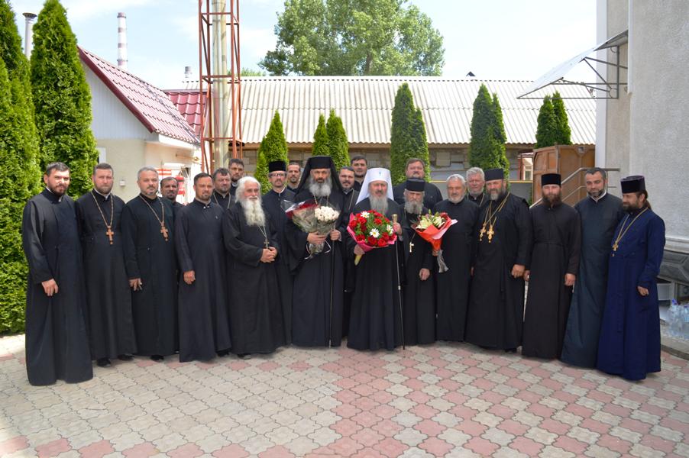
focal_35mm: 51
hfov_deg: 38.9
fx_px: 975
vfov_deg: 26.4
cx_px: 344
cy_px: 229
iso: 100
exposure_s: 1/200
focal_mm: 34
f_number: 9
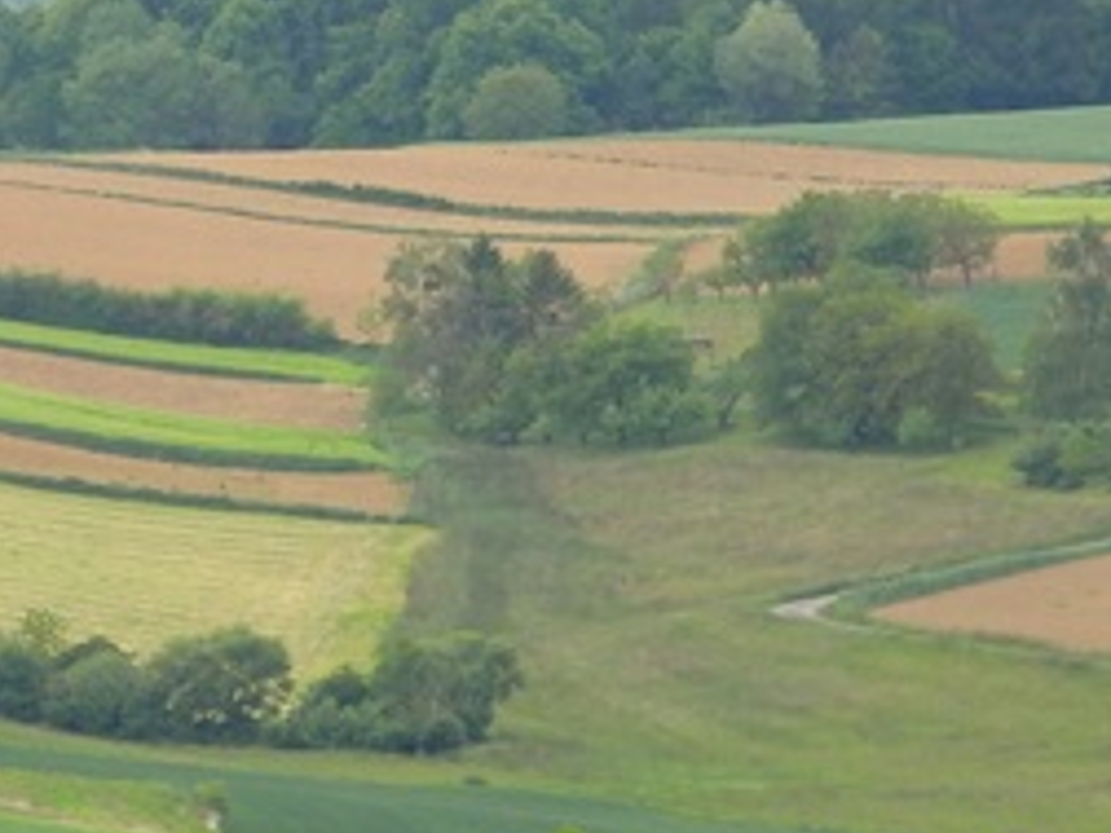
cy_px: 154
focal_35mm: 762
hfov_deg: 2.6
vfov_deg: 2.0
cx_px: -295
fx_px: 24456
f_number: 4.5
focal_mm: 42.8
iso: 100
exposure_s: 1/320
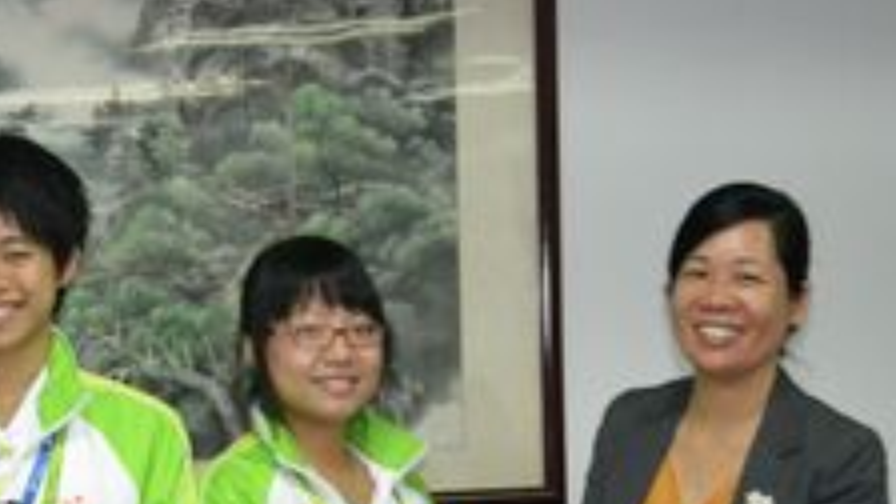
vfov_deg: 11.9
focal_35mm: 101
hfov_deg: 20.8
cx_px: 108
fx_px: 2400
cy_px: 456
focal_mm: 32
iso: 3200
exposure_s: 1/60
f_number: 4.8
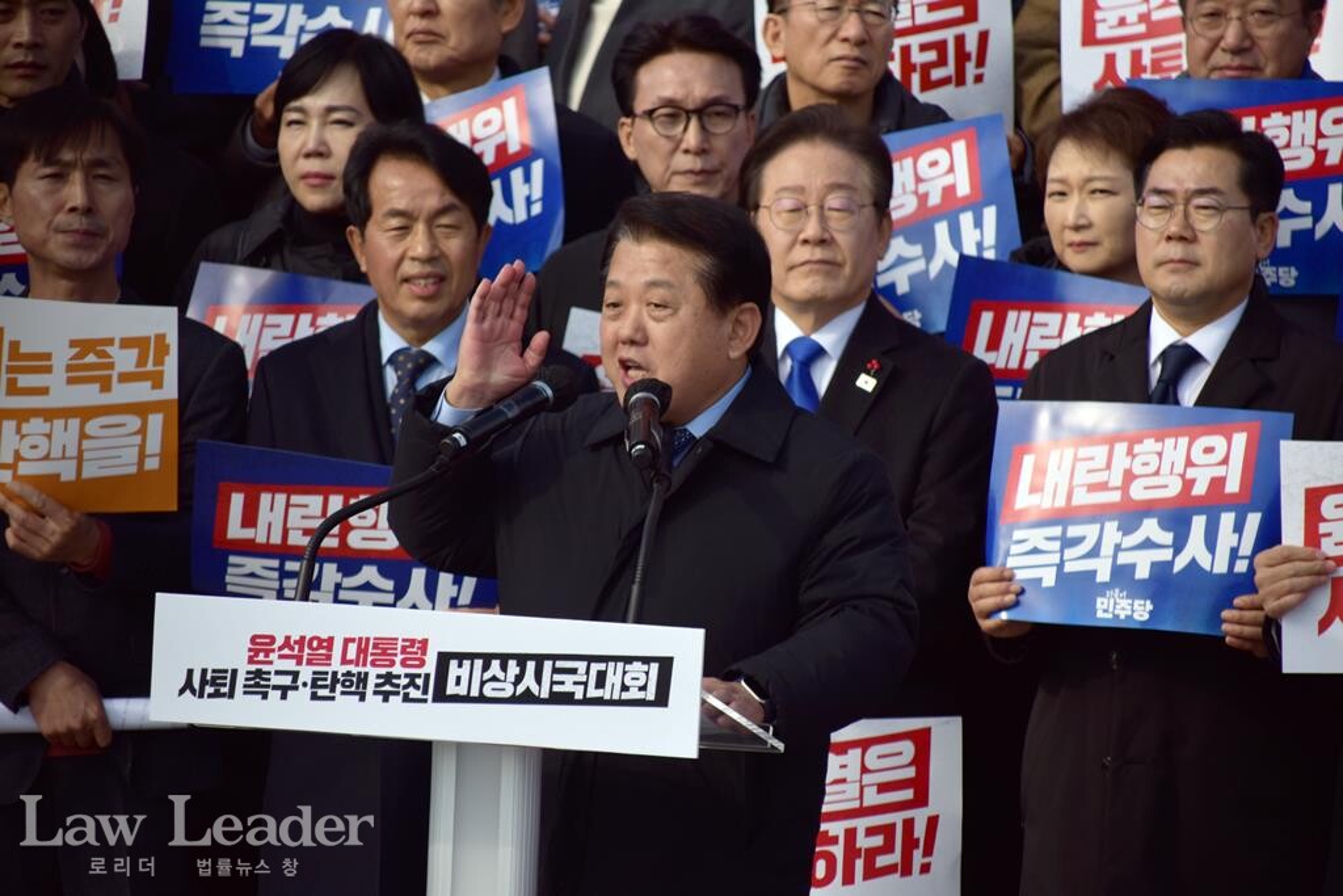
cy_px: 448
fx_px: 11192
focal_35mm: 300
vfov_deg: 4.6
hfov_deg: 6.9
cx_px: 672
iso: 100
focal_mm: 200
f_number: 6.3
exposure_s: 1/640
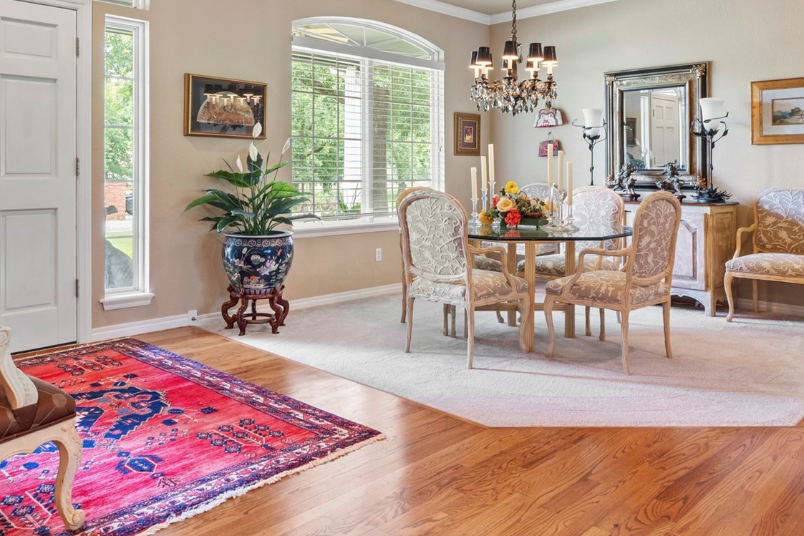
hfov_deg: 63.6
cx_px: 414
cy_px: 198
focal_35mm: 29
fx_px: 648
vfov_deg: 44.6
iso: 250
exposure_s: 1
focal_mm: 16
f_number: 9
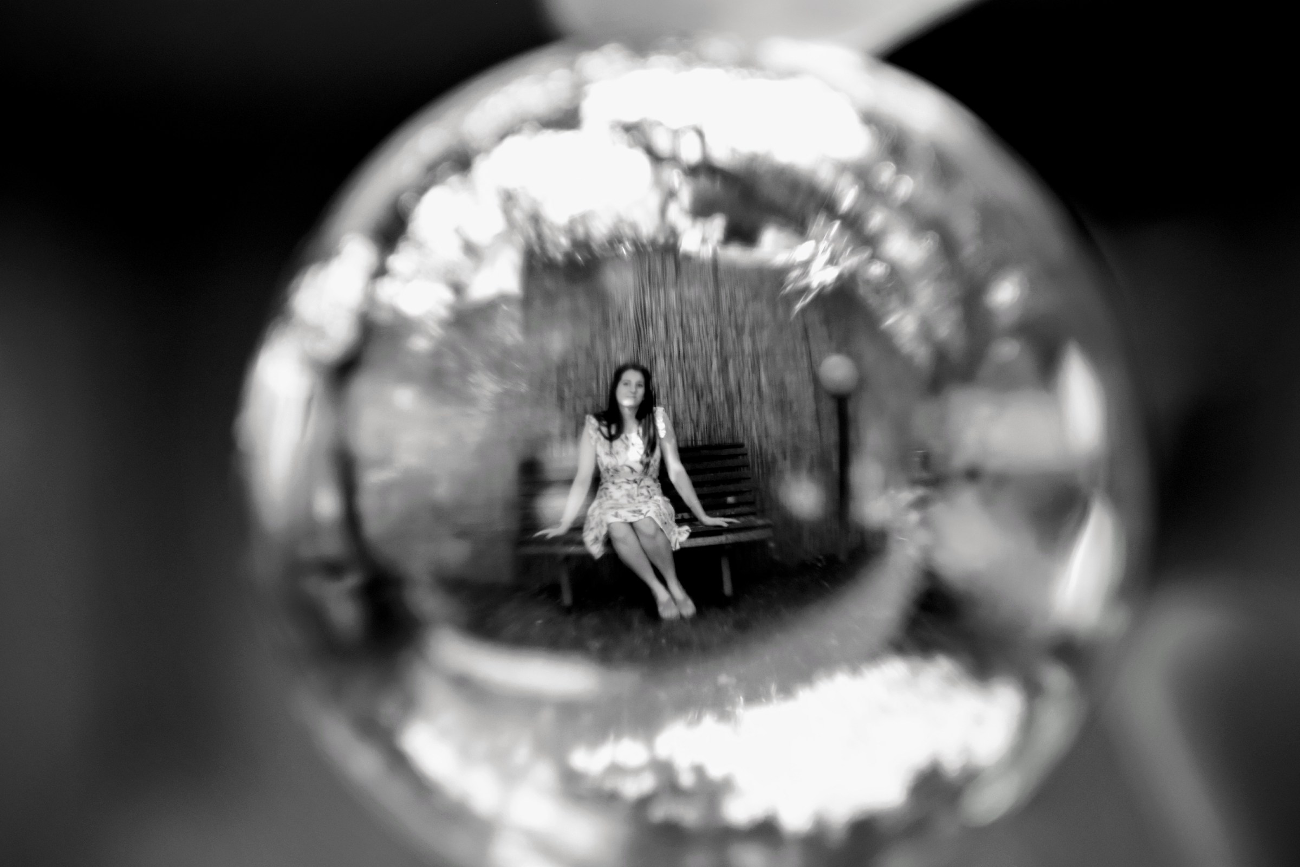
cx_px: 650
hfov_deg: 24.6
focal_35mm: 82
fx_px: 2979
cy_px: 434
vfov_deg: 16.6
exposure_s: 1/80
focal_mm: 55
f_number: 5.6
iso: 200
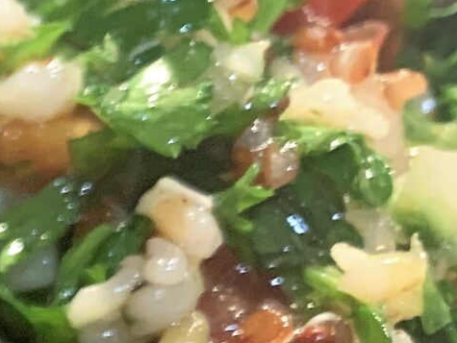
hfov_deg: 11.8
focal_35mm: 140
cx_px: -604
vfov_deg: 10.1
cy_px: 590
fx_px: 1850
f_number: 1.8
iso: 320
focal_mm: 4.25
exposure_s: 1/50
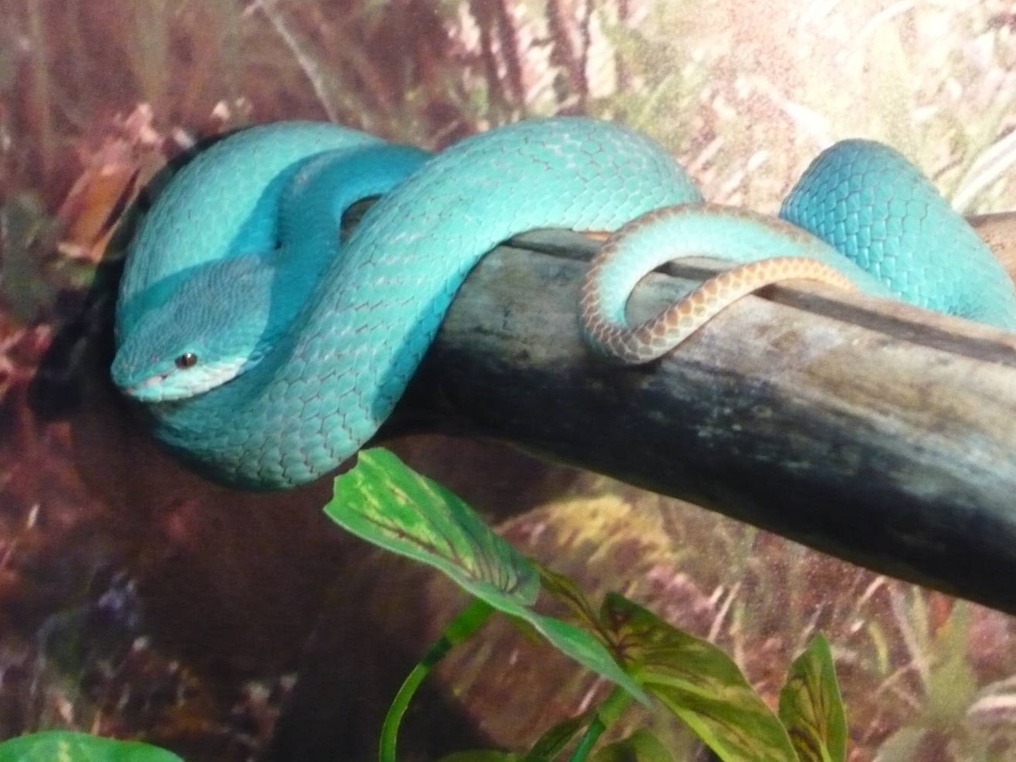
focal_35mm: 121
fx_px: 3552
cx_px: 579
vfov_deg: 12.3
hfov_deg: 16.3
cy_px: 365
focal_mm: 16.5
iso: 800
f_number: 5.1
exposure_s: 1/10
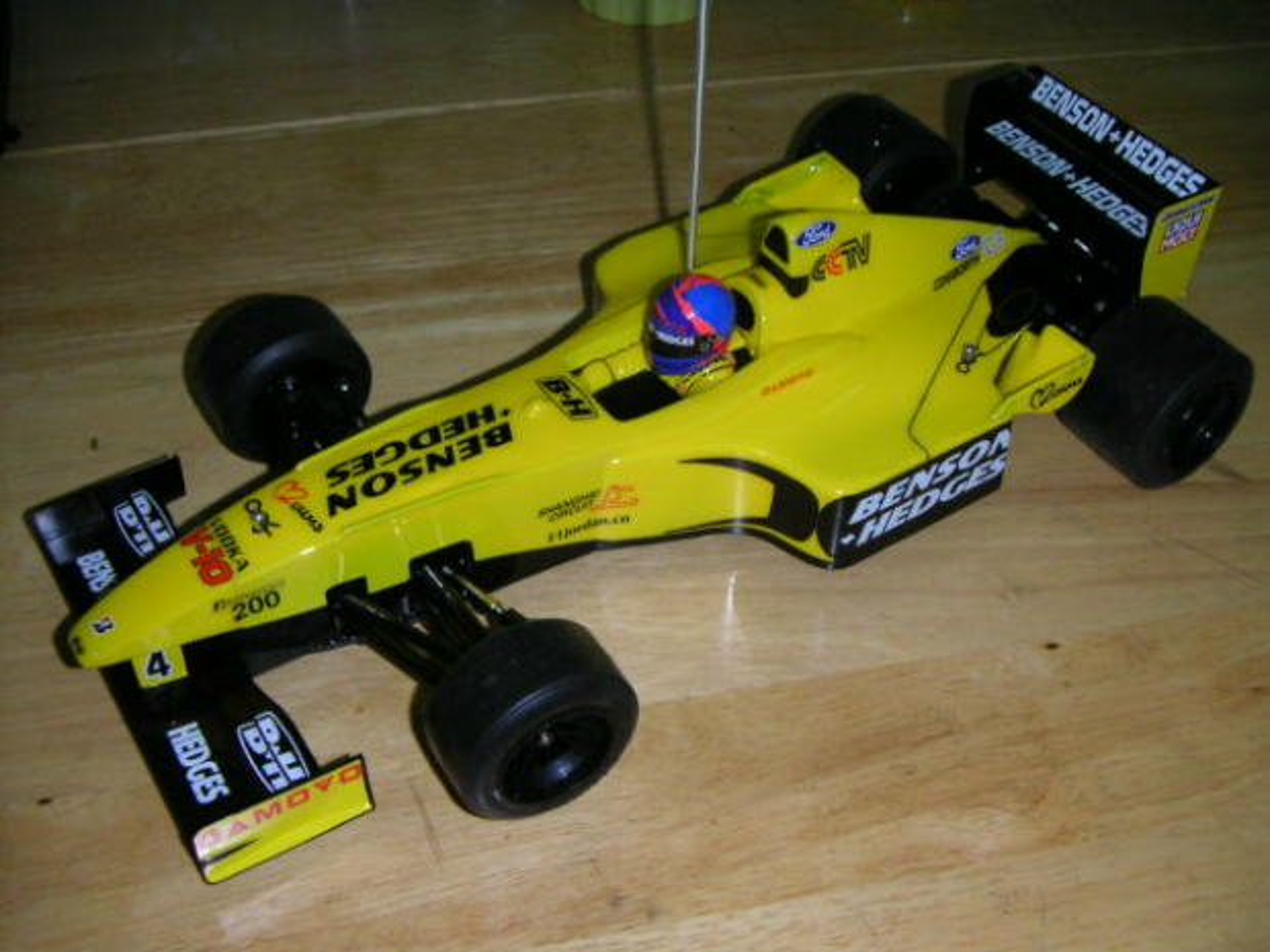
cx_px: 635
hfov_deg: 47.9
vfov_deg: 36.8
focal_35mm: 39
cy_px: 476
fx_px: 1431
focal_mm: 5.1
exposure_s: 1/45
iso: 200
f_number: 6.7
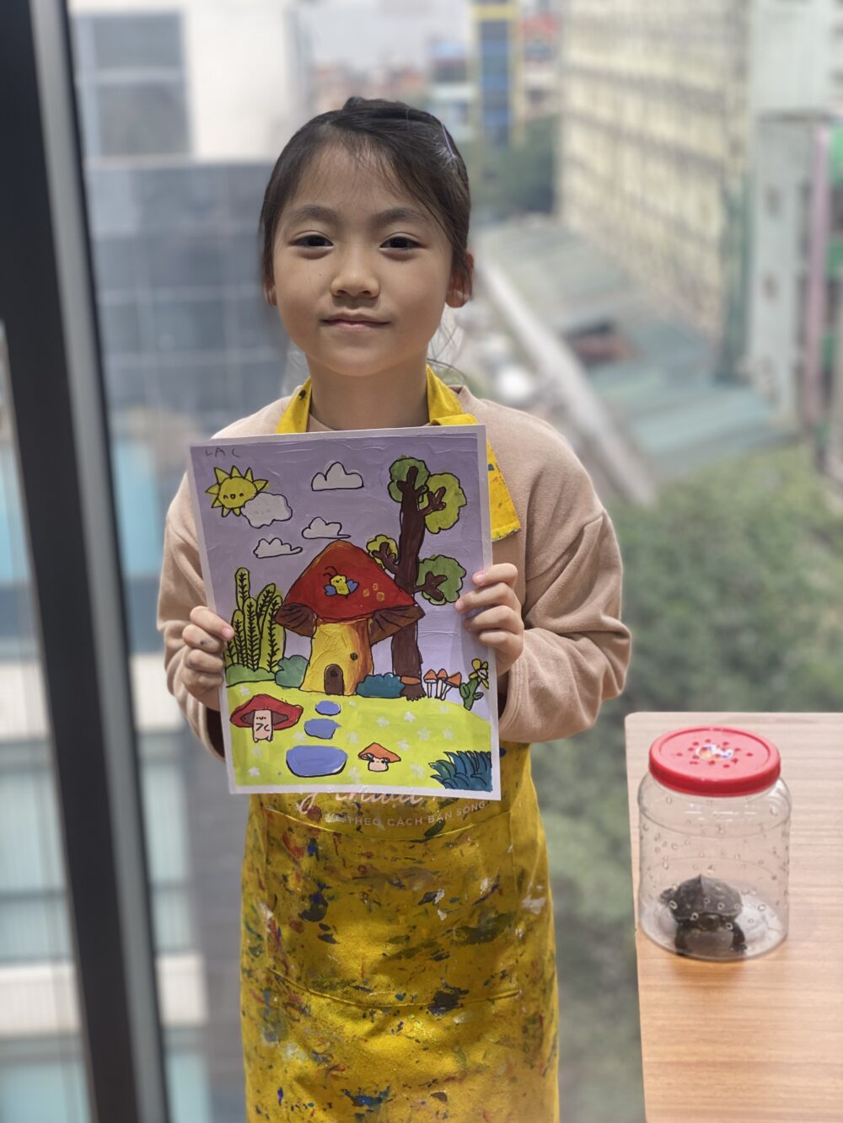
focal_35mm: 52
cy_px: 562
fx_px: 1688
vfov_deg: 36.8
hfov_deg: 28.0
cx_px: 422
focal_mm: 6
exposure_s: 1/122
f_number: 2
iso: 50
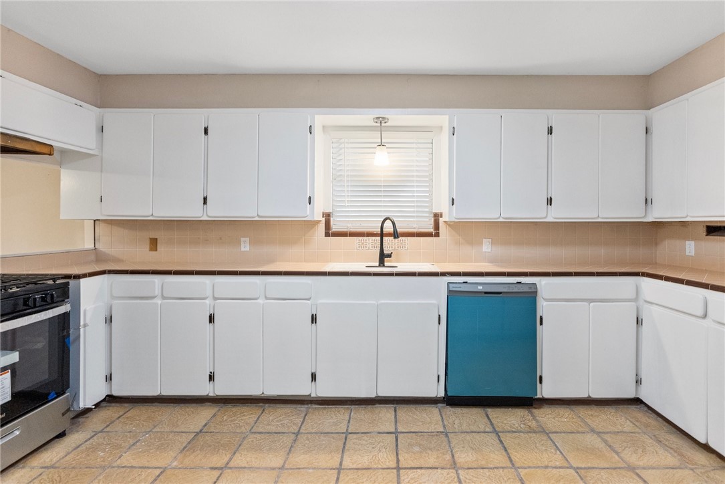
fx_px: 322
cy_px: 242
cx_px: 362
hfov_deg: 96.7
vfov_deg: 73.8
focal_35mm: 16
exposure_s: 1/160
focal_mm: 16
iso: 800
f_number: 4
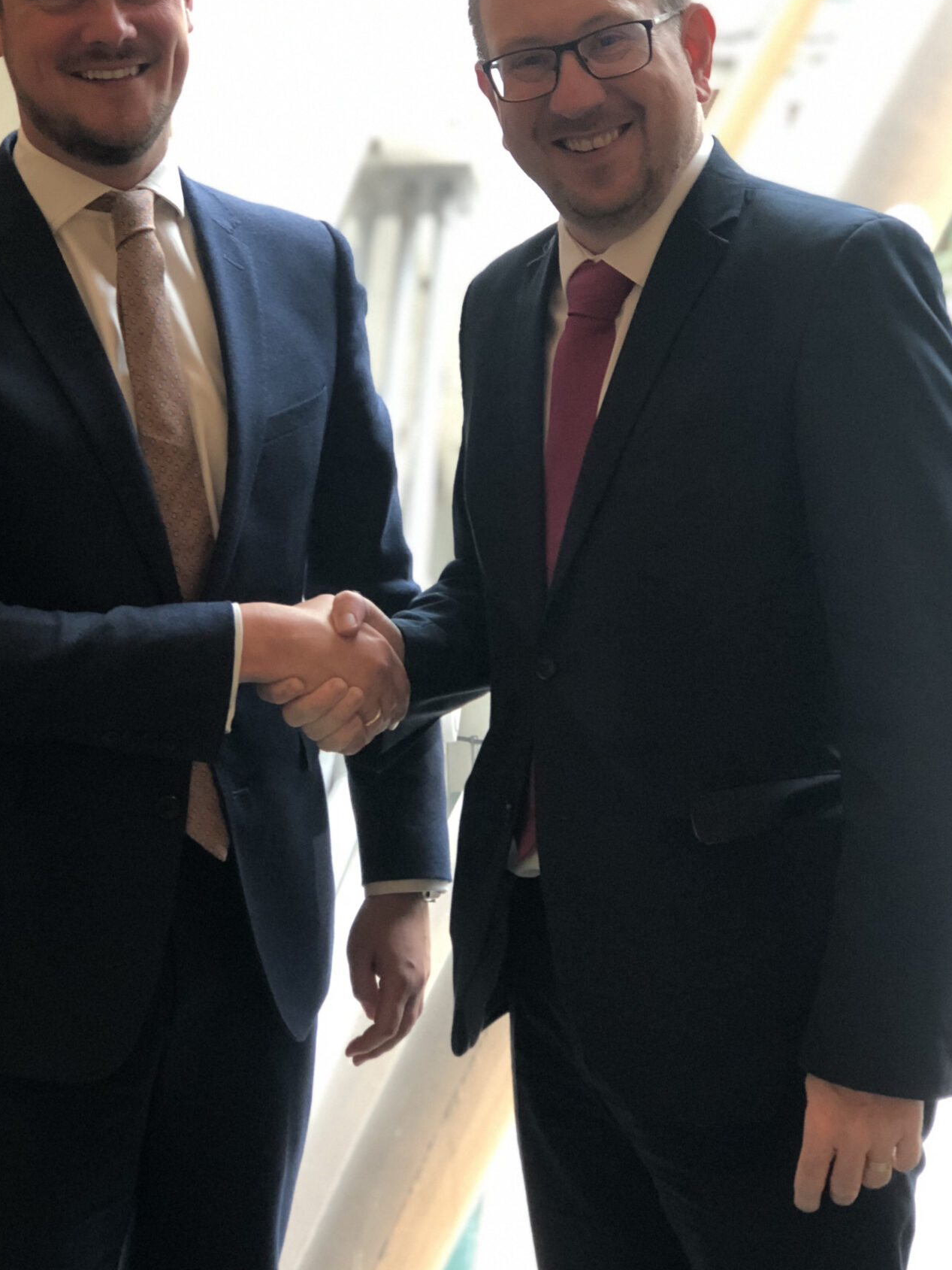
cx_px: 391
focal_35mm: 72
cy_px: 490
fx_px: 2640
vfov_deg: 27.0
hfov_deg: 20.4
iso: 160
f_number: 2.8
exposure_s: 1/33
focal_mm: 6.6
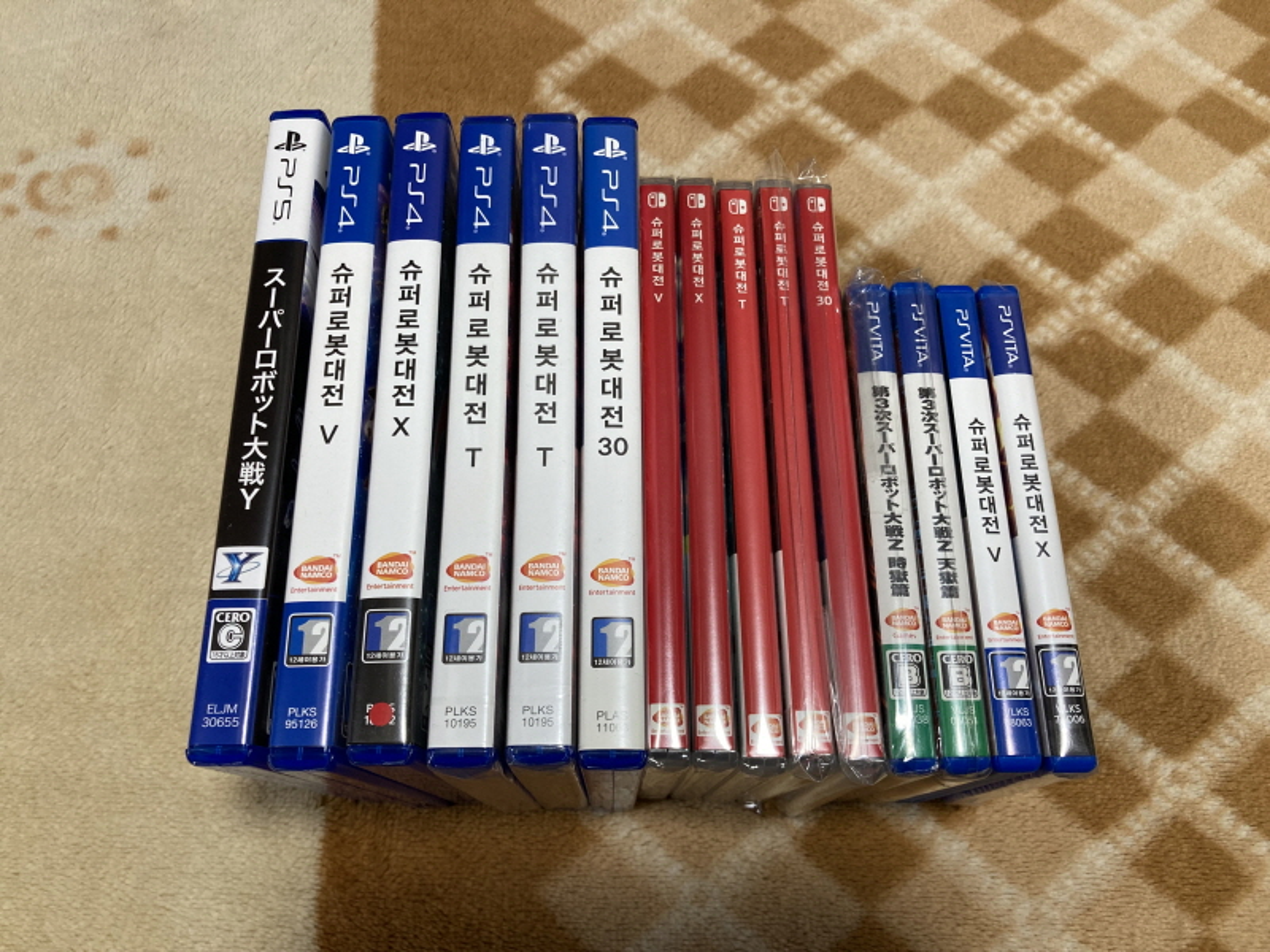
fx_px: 1027
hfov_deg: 63.4
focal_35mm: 28
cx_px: 635
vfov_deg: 49.7
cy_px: 476
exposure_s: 1/50
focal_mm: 3.99
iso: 64
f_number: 1.8
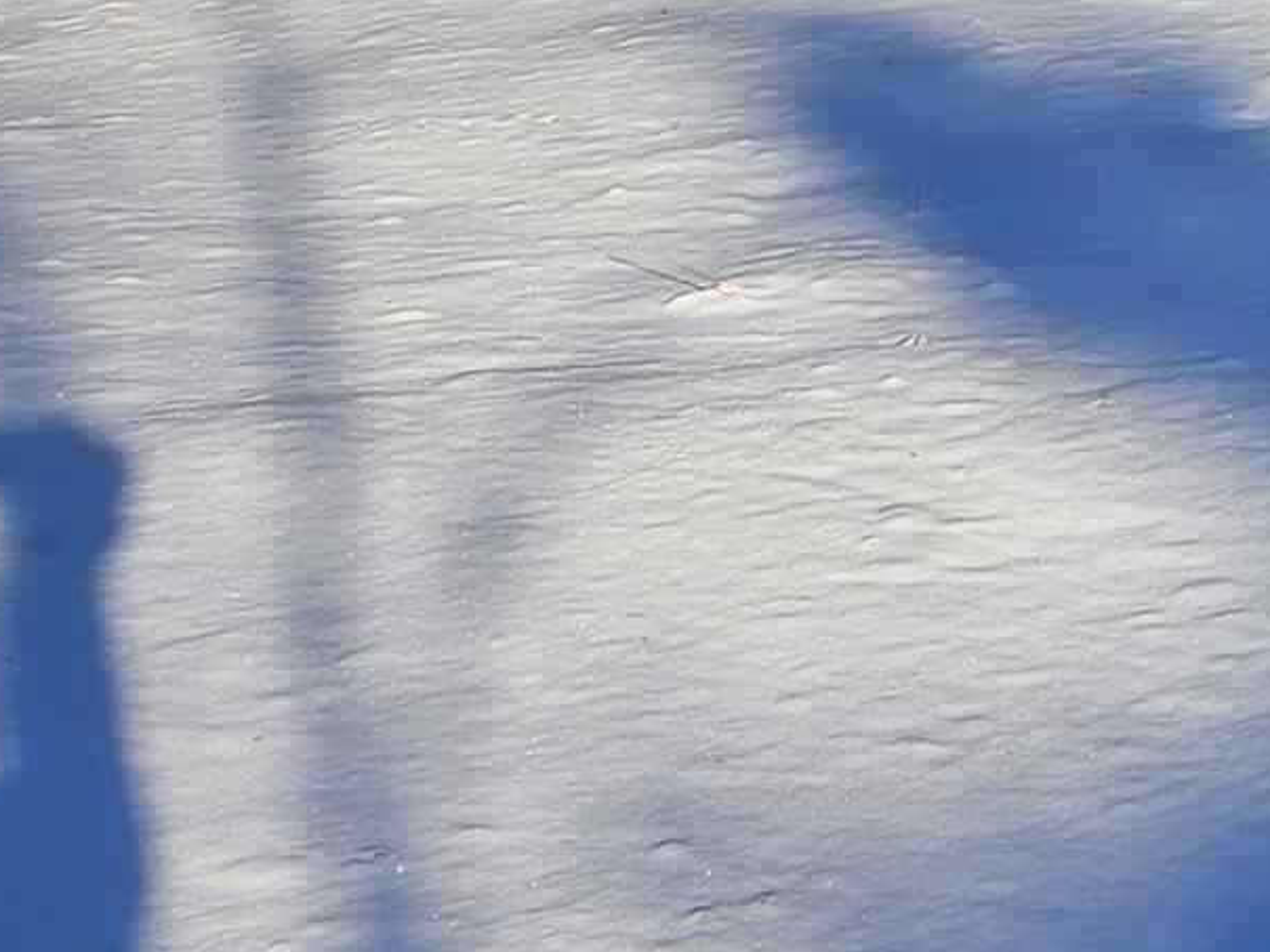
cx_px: 3032
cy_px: -607
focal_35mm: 117
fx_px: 4293
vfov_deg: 11.9
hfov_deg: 12.9
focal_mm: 5.4
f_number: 1.8
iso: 25
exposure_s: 1/1488
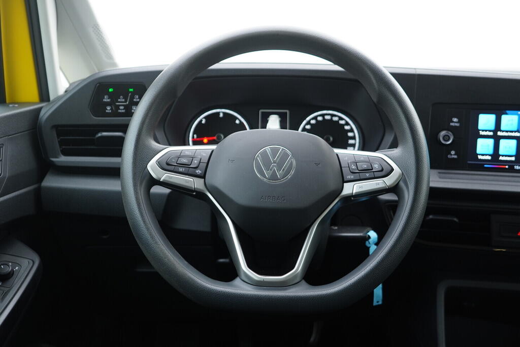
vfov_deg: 36.9
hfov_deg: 53.1
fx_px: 520
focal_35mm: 36
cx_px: 260
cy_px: 174
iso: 250
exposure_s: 1/40
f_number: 2.8
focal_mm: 24
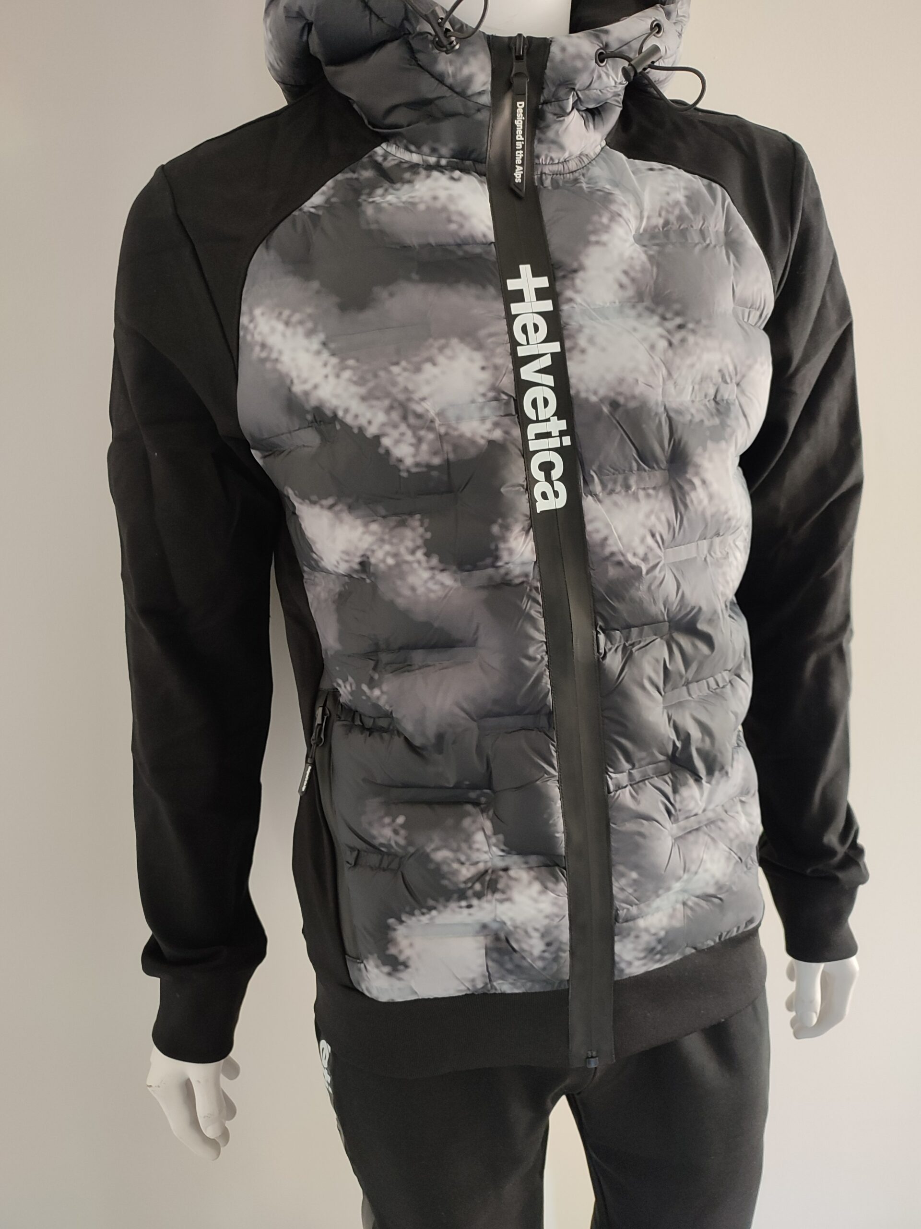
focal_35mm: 25
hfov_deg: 54.9
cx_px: 460
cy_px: 614
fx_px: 887
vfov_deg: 69.4
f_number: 1.9
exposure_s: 1/25
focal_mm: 6.04
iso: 310
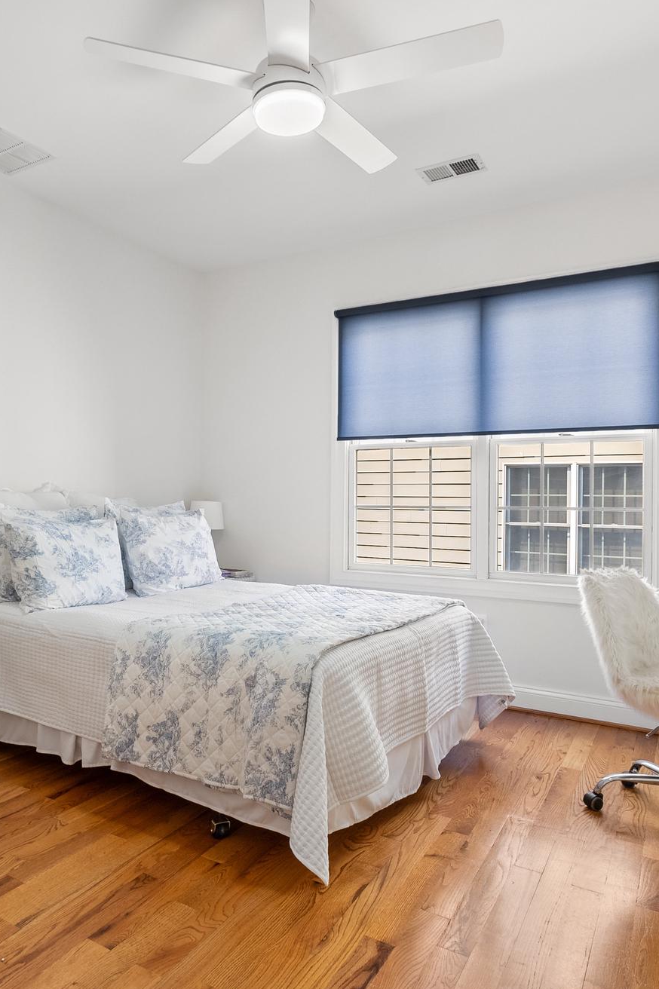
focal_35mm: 26
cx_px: 238
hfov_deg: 49.3
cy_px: 489
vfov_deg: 69.9
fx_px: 708
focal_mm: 16.5
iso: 800
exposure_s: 1/25
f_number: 8
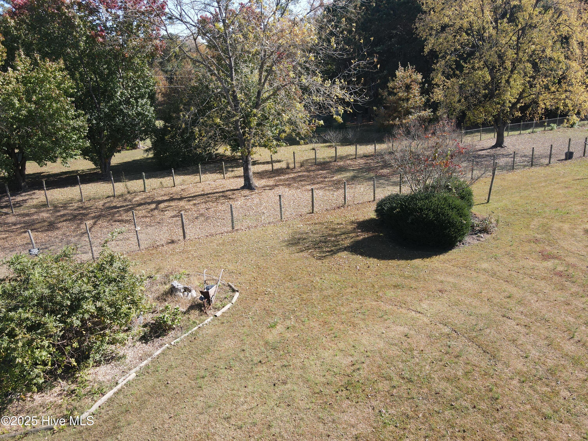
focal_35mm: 24
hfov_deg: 71.6
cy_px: 220
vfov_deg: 56.8
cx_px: 294
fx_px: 408
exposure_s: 1/240
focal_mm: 4.5
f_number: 2.8
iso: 100
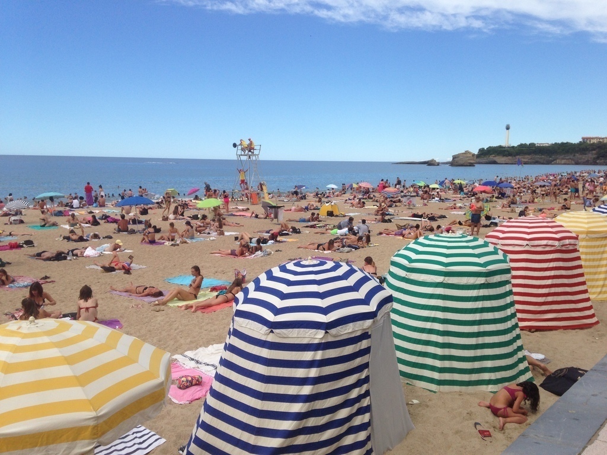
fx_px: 579
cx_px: 304
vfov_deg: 42.9
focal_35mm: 33
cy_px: 228
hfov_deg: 55.4
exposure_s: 1/2008
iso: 50
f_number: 2.4
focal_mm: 4.12
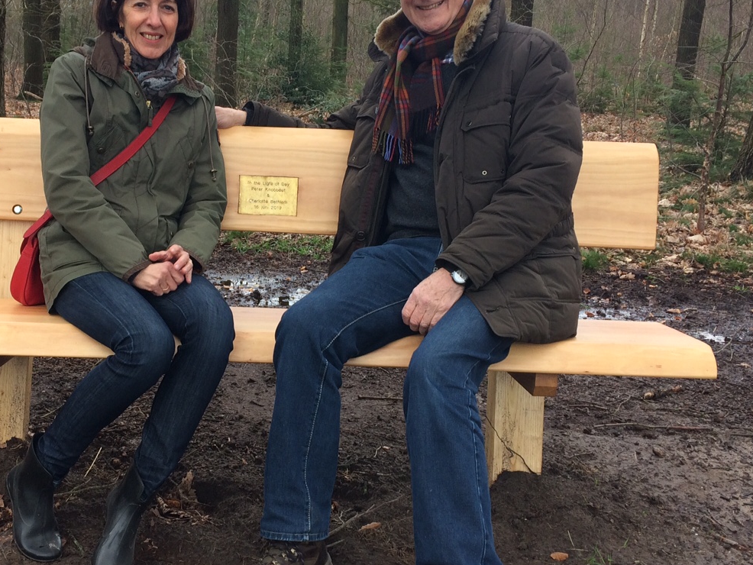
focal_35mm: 48
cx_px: 273
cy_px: 292
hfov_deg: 39.3
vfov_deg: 30.3
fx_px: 1044
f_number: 2.2
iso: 32
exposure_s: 1/162
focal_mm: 4.15
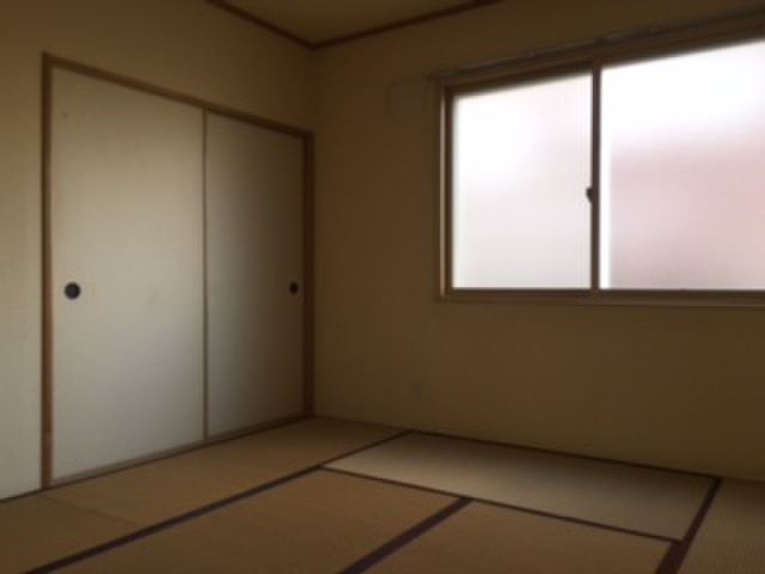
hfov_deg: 61.7
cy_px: 287
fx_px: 641
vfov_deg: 48.2
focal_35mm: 29
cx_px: 382
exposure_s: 1/38
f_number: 2.2
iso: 25
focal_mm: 4.15
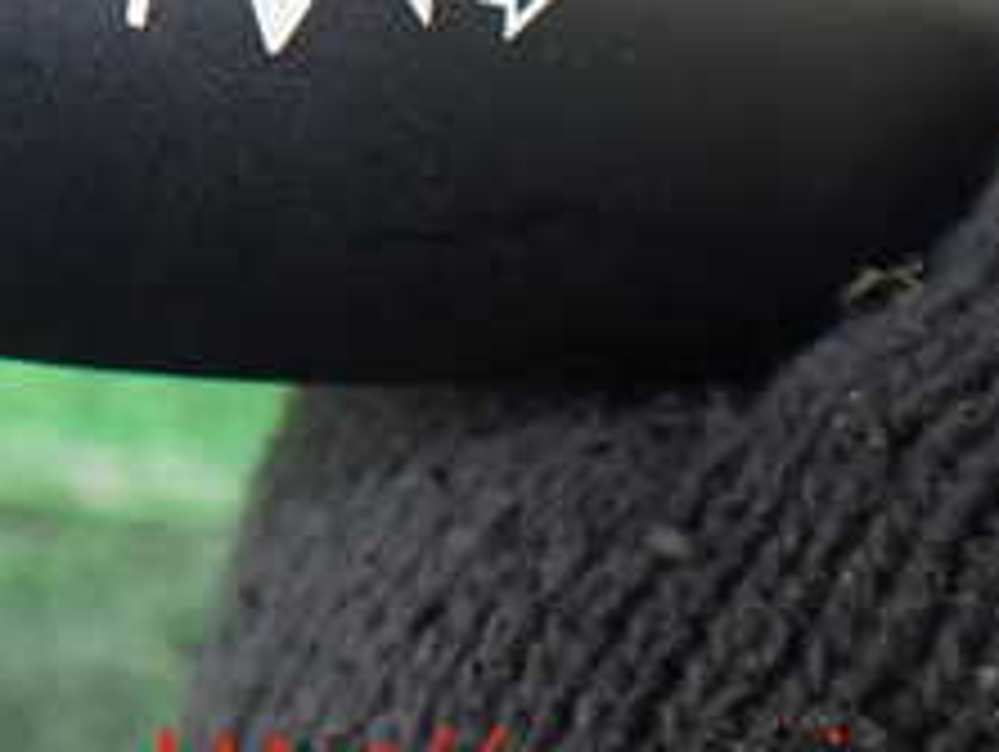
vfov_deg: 17.3
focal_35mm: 81
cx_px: -176
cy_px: -180
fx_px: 2340
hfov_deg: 22.4
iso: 400
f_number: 2.3
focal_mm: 5.4
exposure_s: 1/125
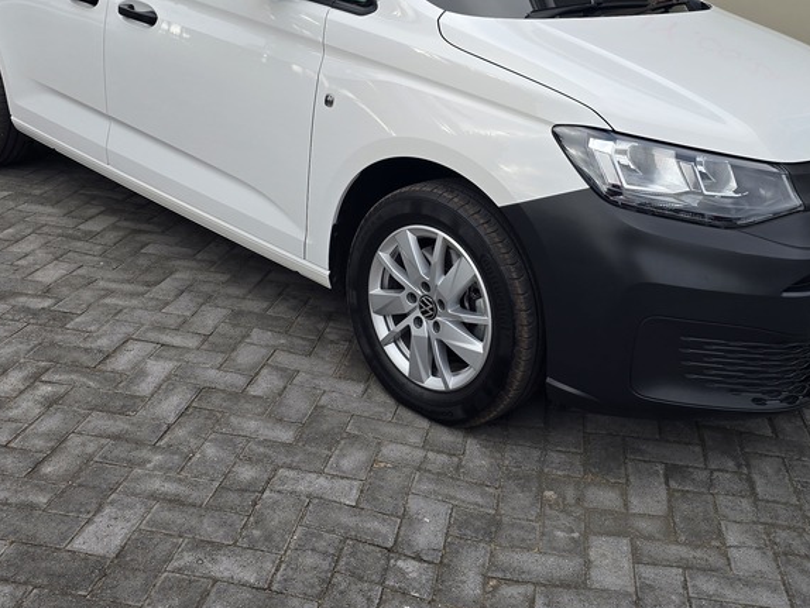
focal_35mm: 41
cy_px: 124
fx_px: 960
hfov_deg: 45.7
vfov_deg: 34.1
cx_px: 442
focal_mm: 6.3
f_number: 1.7
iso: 12
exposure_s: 1/194
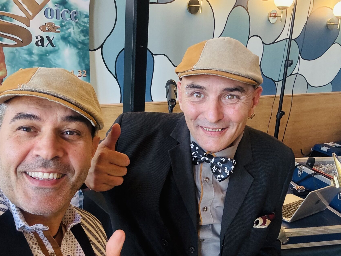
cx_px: 176
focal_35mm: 35
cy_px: 138
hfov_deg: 52.6
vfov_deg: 40.7
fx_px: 345
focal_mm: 2.69
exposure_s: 1/50
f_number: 1.9
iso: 160
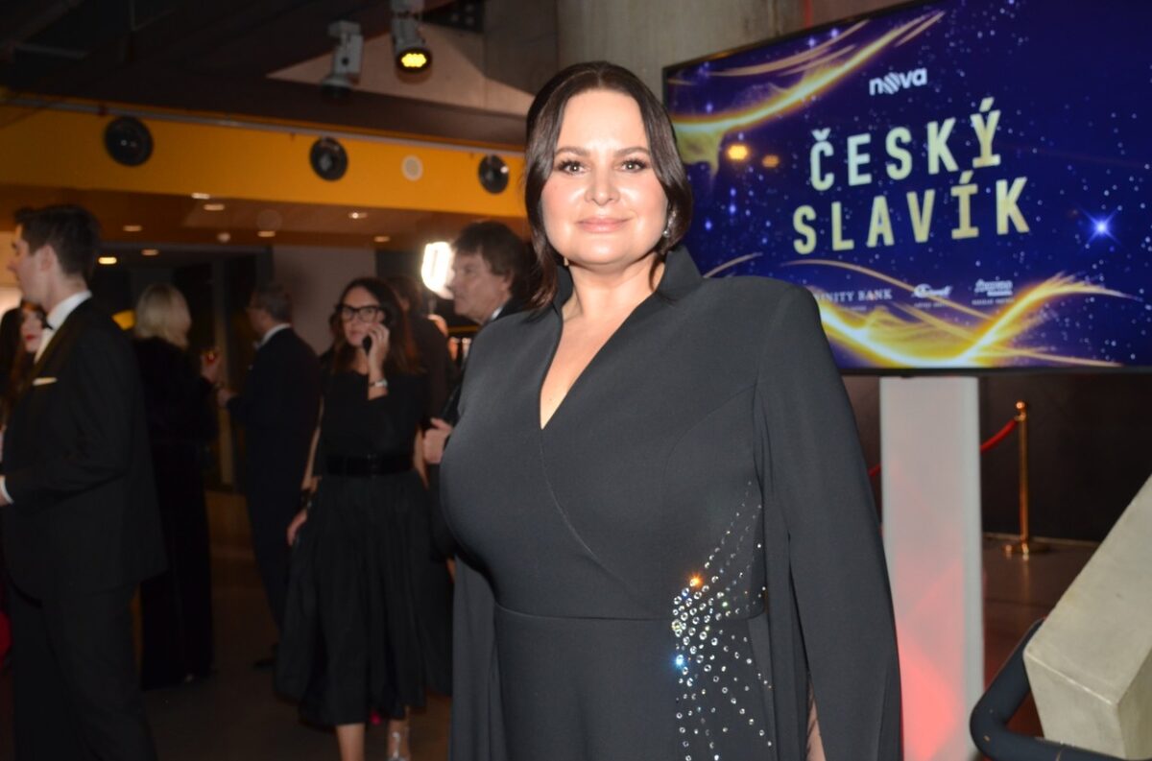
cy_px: 380
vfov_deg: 36.7
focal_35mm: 36
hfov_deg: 53.3
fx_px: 1149
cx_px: 576
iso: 640
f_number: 5.6
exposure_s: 1/60
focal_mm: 24
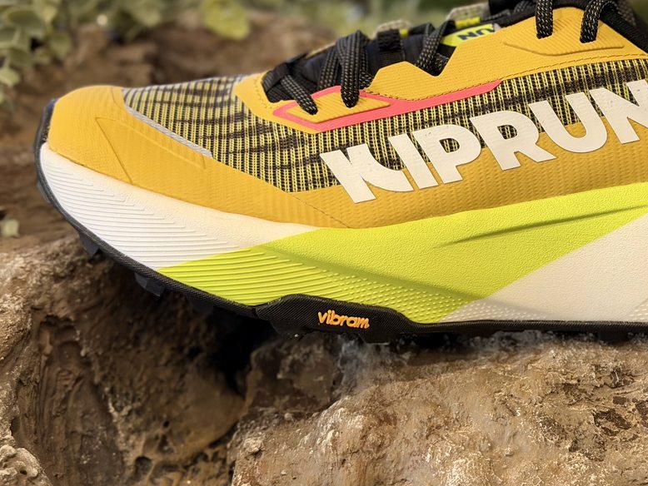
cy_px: 148
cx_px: 473
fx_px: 1386
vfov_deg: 19.8
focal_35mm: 74
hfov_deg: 26.0
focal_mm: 6.76
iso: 160
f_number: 1.78
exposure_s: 1/50
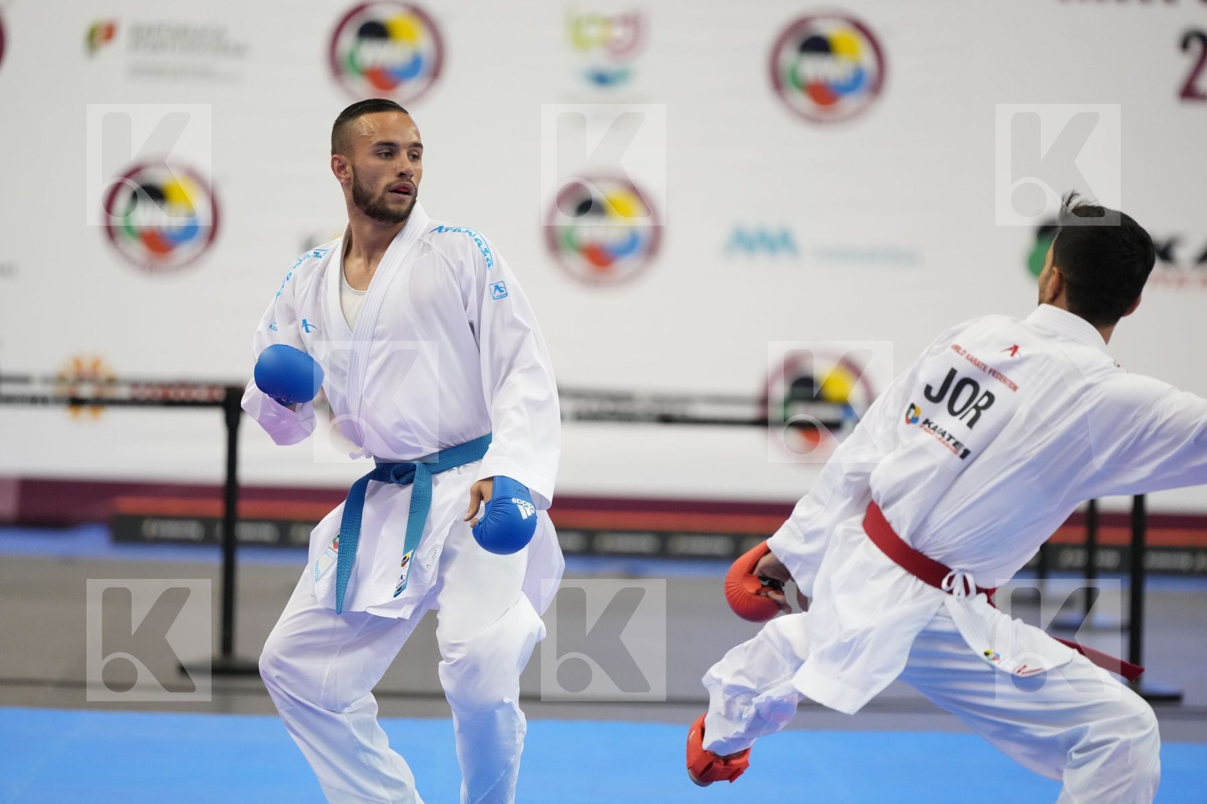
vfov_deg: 6.9
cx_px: 604
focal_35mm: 200
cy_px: 402
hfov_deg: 10.3
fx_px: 6705
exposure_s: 1/1000
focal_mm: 200
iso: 3200
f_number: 2.8
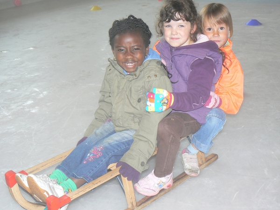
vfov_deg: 27.0
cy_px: 105
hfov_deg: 35.5
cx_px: 140
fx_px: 437
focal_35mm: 54
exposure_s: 1/30
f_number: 3.2
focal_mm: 9.1
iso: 125
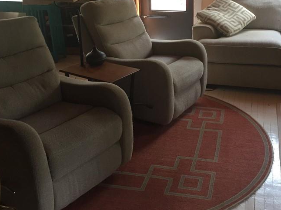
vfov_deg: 31.4
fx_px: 373
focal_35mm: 46
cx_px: 170
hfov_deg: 41.1
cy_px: 79
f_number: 2.2
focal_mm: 4.15
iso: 50
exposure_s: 1/30
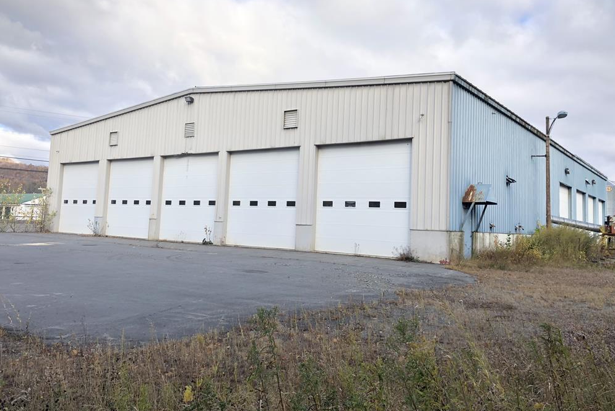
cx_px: 316
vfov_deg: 43.6
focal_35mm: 30
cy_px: 184
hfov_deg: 61.9
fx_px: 513
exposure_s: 1/390
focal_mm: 4
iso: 20
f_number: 1.8
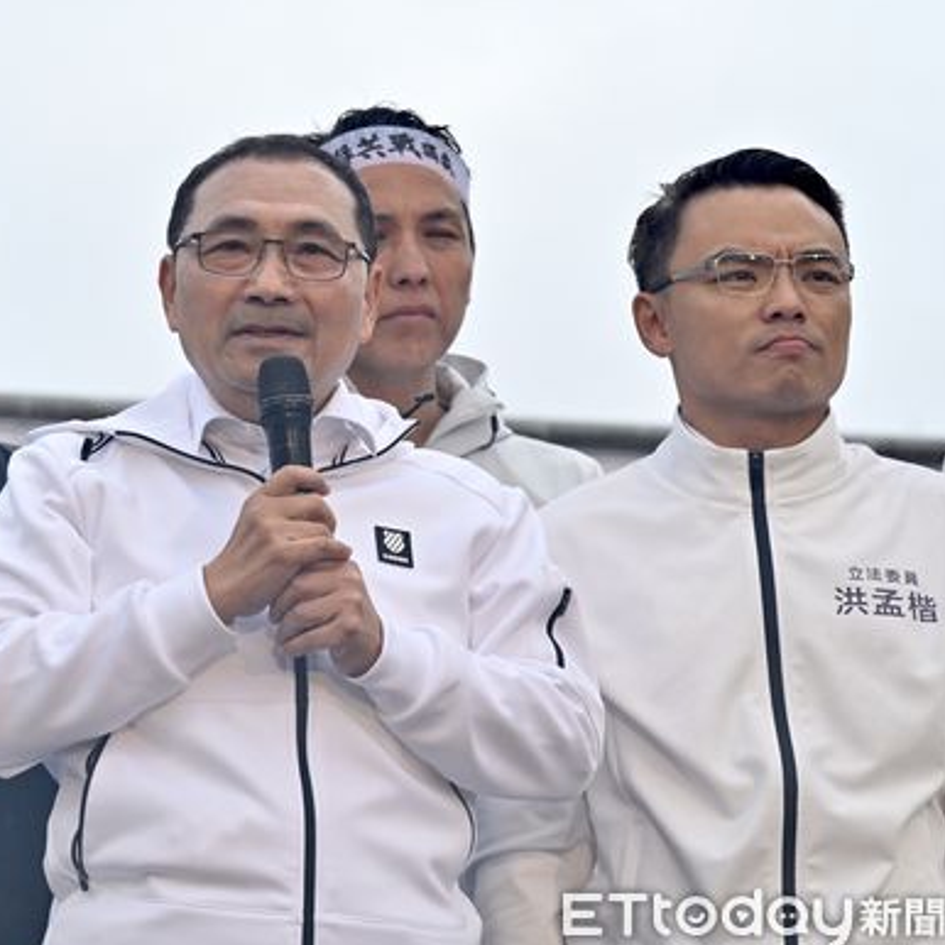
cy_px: 476
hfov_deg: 6.6
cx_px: 274
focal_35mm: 264
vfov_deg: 6.6
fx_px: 8154
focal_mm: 200
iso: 640
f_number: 6.3
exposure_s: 1/320
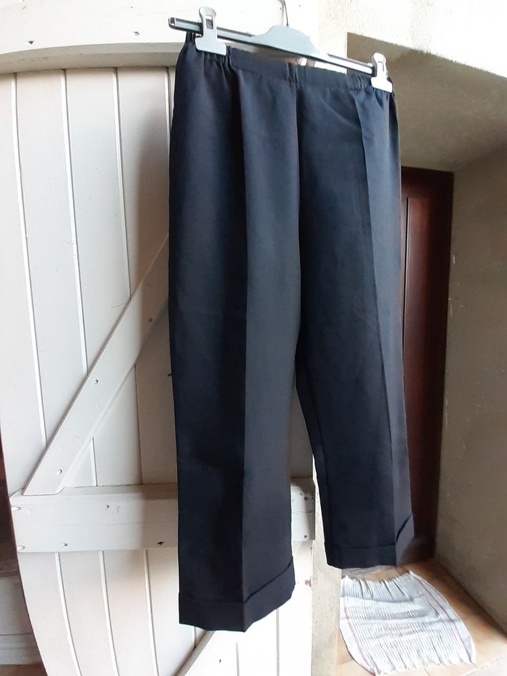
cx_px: 254
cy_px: 338
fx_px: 254
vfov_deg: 106.2
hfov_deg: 89.9
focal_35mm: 13
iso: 160
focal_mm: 1.13
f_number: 2.2
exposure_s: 1/33
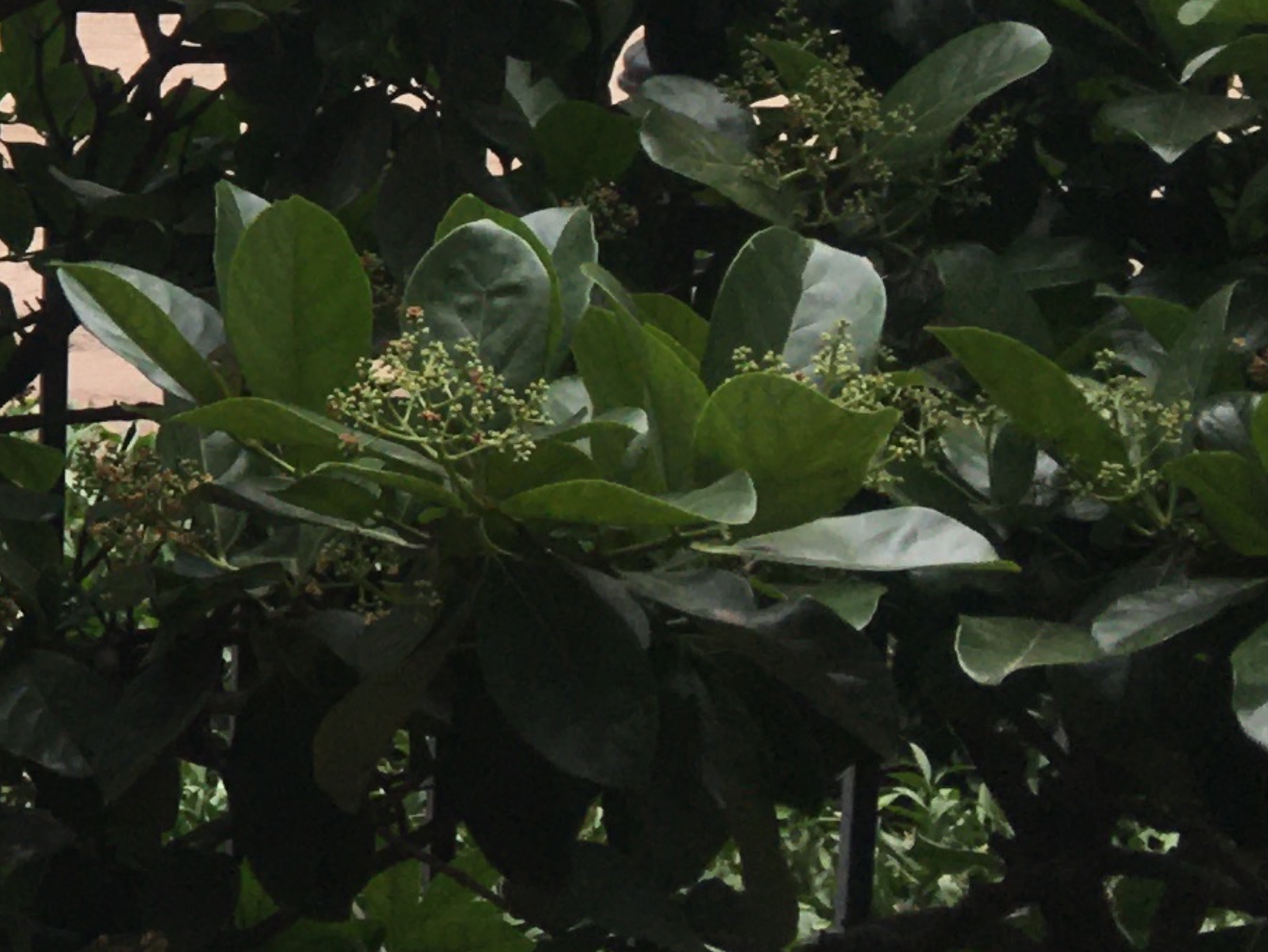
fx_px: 4764
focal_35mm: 130
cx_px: -1203
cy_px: -223
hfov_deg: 13.2
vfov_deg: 11.2
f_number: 2.2
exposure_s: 1/469
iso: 25
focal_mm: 4.15
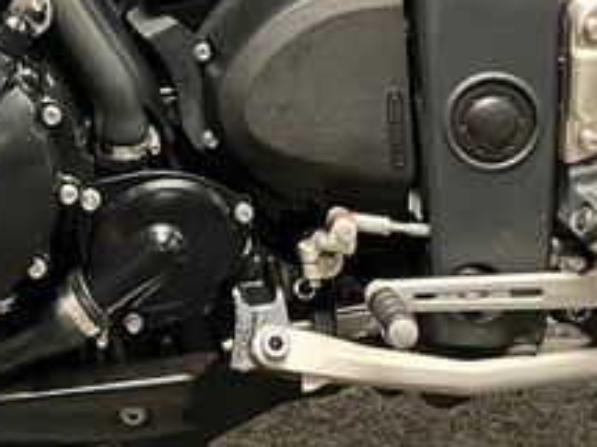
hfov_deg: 24.8
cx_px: 94
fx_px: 1328
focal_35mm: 77
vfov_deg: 17.8
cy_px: -143
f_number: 1.6
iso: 640
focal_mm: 5.1
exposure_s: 1/33
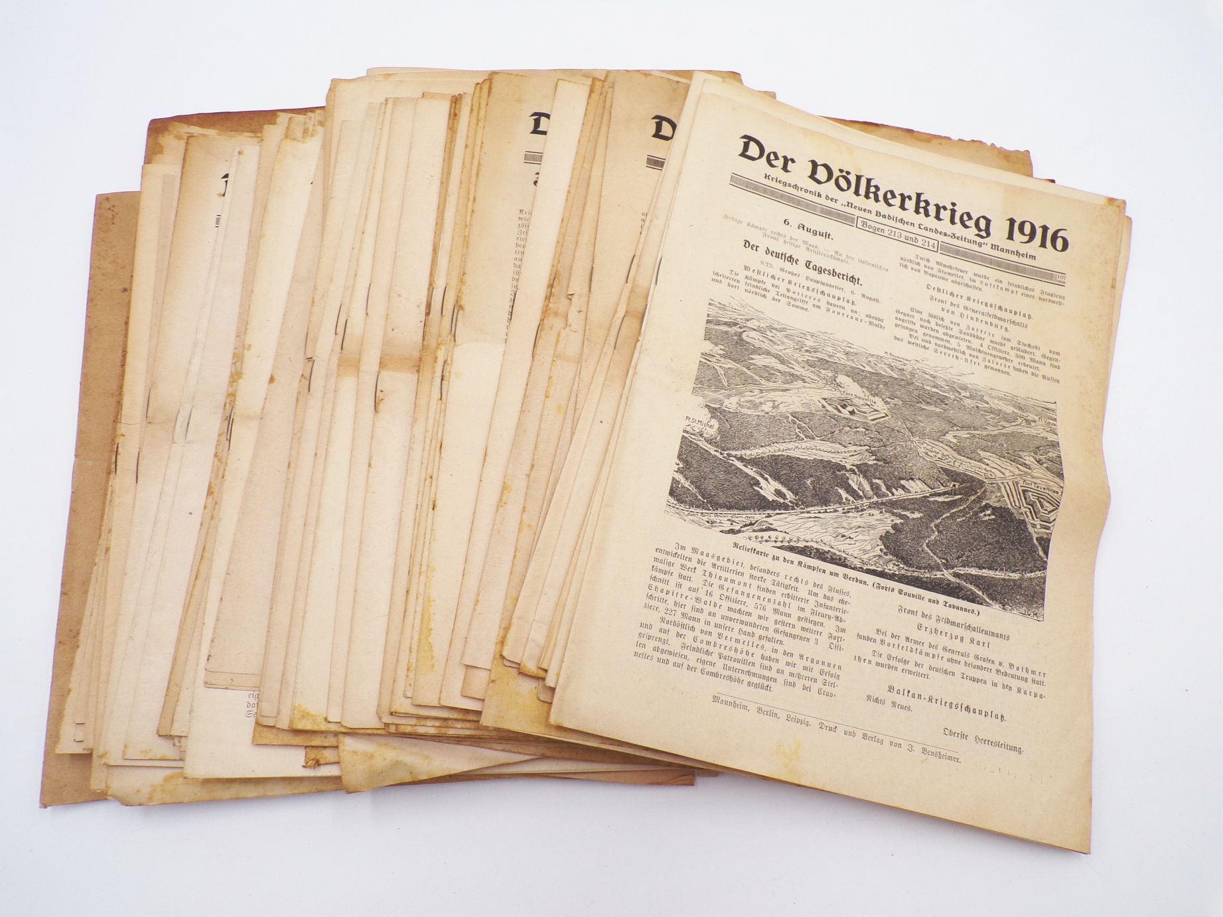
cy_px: 458
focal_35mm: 24
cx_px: 612
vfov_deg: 56.8
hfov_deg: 71.6
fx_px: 848
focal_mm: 4.3
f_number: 4.4
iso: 80
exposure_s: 1/56
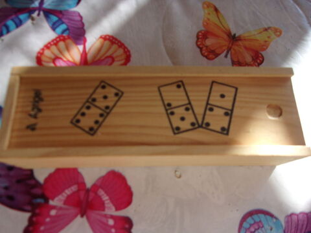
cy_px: 116
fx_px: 243
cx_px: 156
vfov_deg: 51.4
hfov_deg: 65.3
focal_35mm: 27
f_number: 3
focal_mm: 4.9
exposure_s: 1/170
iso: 80
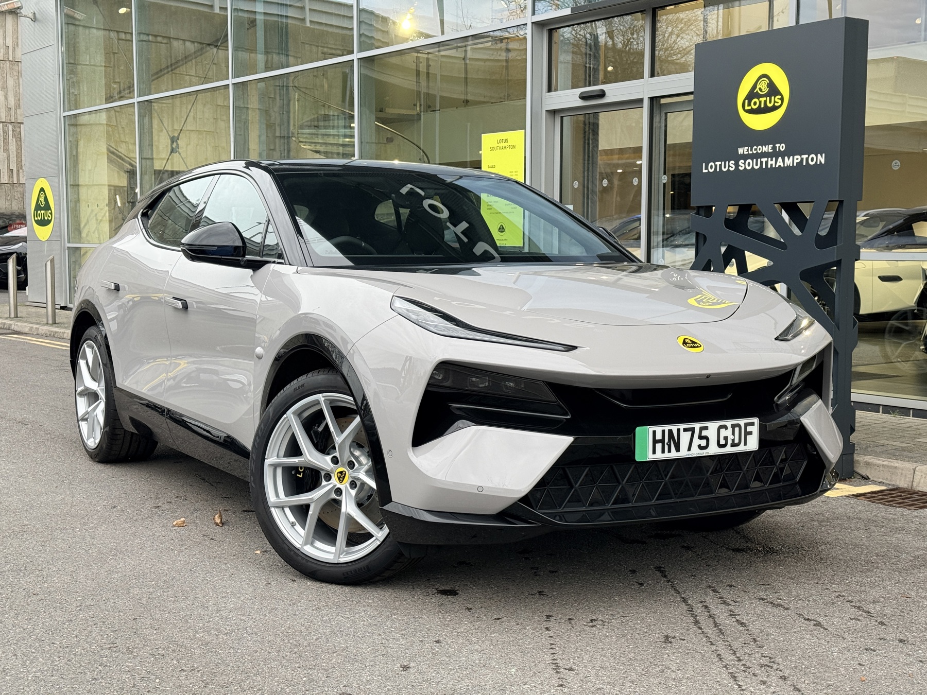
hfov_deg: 39.7
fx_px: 1285
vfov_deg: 30.3
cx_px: 464
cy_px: 348
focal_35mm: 48
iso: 80
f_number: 1.78
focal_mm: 6.76
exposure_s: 1/100
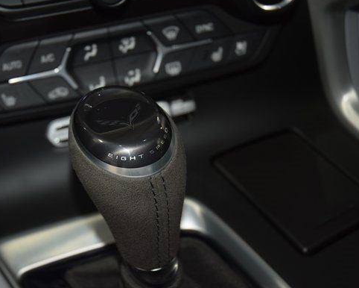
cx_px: 128
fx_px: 755
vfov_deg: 21.6
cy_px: 137
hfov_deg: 26.6
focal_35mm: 71
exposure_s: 1/40
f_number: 4.2
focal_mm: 38
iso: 640
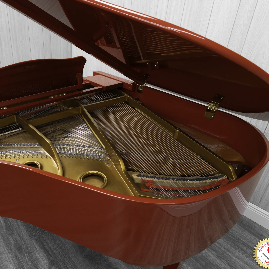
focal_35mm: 26
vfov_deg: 60.9
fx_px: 229
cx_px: 83
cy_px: 137
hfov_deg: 59.1
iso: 2000
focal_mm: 20
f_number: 5.6
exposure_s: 1/60
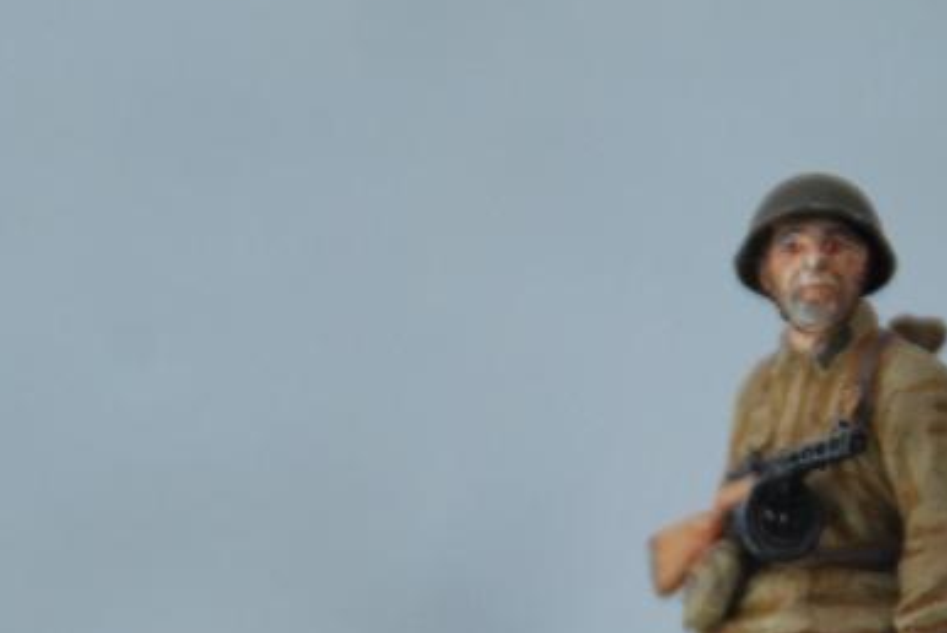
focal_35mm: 796
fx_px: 20954
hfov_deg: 2.6
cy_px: 526
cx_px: 682
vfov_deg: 1.7
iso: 400
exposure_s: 1/30
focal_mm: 200
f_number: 5.6
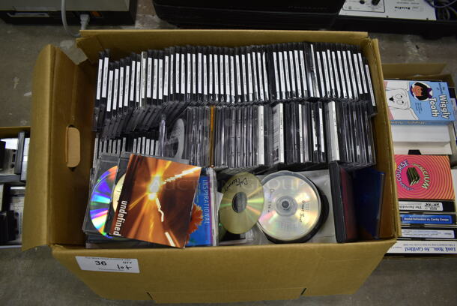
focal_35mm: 27
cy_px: 153
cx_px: 228
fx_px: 343
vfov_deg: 48.0
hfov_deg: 67.3
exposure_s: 1/30
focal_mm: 18
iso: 220
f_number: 3.5
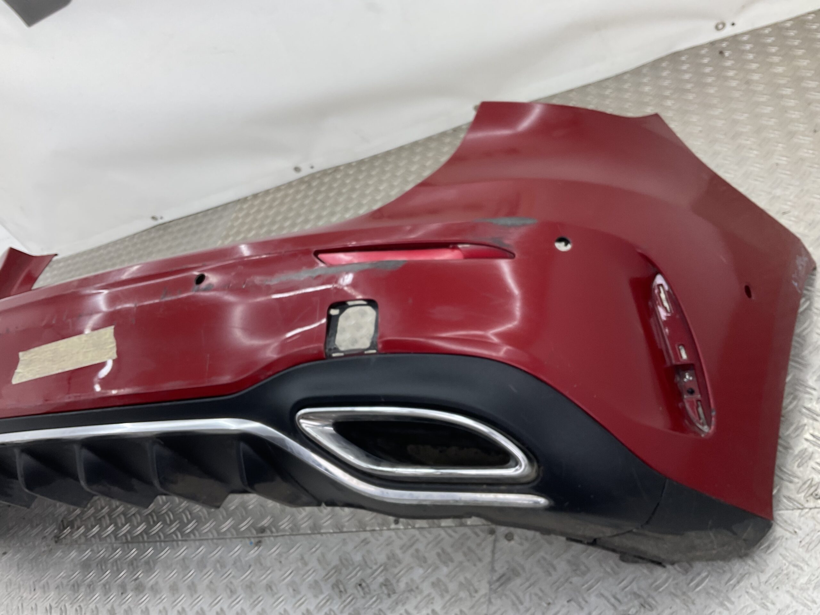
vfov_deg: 48.2
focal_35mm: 29
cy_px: 308
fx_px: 687
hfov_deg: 61.7
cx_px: 410
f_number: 1.8
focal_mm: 3
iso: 25
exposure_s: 1/120
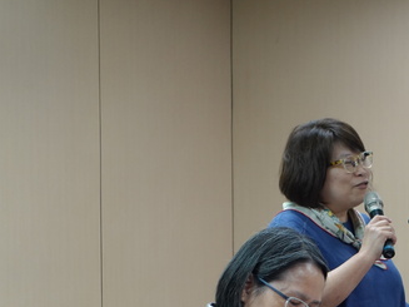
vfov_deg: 10.2
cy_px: 271
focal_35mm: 144
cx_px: 316
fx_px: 1701
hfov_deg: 13.7
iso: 500
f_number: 2.8
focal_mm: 25.7
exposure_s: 1/80
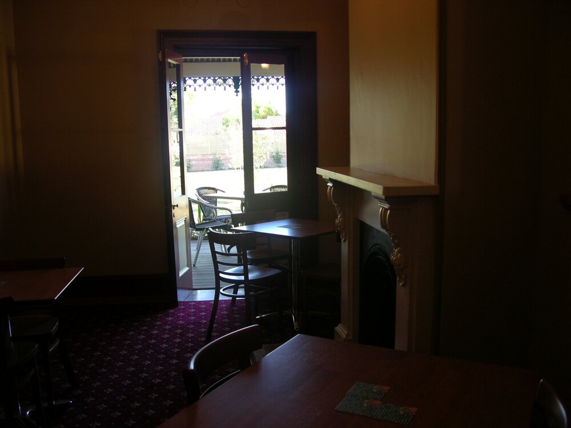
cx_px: 286
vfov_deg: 40.7
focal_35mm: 35
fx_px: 577
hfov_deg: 52.6
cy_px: 214
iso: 79
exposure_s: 1/32
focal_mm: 8.9
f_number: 2.8
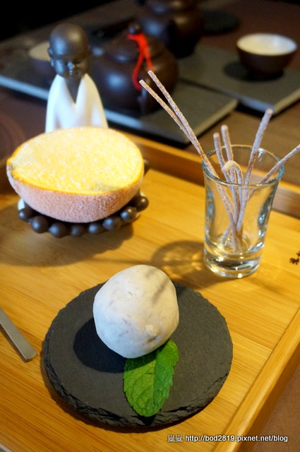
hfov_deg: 31.8
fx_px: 526
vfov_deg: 46.5
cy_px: 226
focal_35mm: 42
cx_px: 150
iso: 3200
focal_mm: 28
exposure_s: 1/50
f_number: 4.5
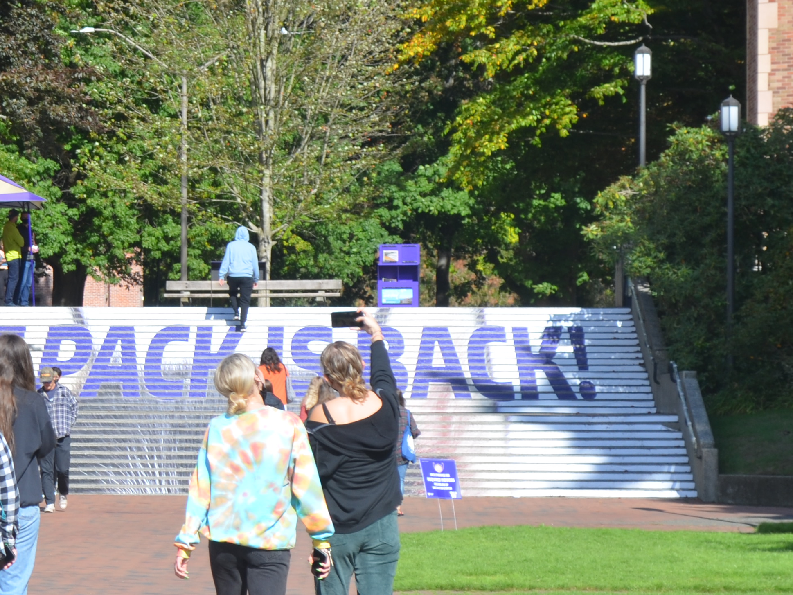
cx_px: -147
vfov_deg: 8.1
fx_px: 4193
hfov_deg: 10.6
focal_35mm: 183
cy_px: 323
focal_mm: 50
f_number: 8
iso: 100
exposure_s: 1/200
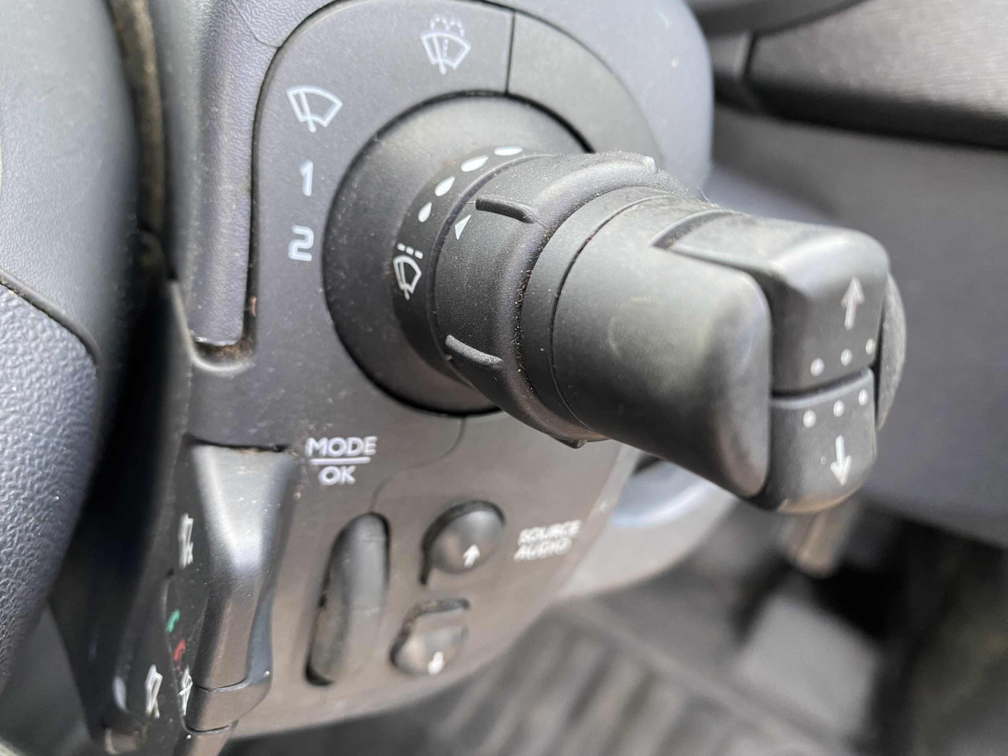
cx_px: 504
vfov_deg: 54.9
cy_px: 378
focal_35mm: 25
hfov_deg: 69.4
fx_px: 728
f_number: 1.8
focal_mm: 4.25
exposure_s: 1/60
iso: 160
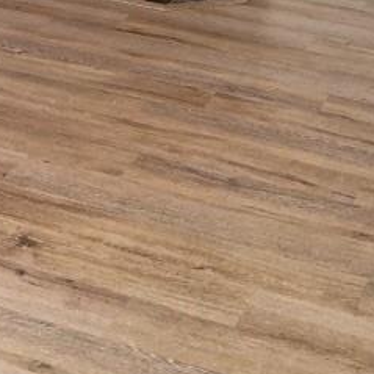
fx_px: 1112
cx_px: 153
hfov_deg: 19.1
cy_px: -178
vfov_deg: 17.3
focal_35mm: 91
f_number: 1.78
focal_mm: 6.76
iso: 500
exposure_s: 1/60
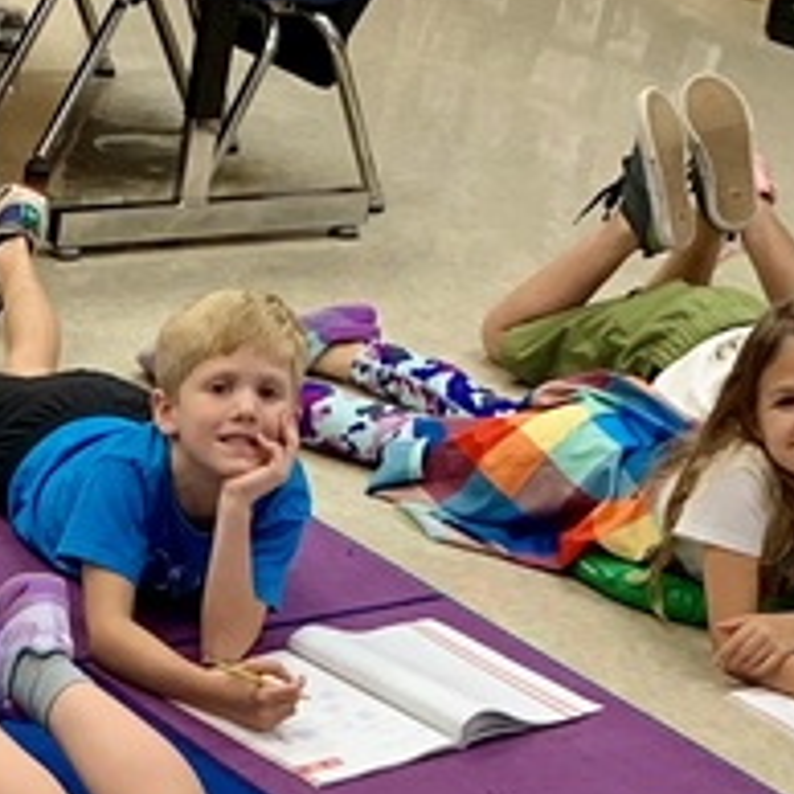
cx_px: -303
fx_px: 3140
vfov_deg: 13.3
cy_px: 1310
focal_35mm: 121
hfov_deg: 13.7
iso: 64
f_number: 1.8
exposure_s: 1/65
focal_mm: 4.25
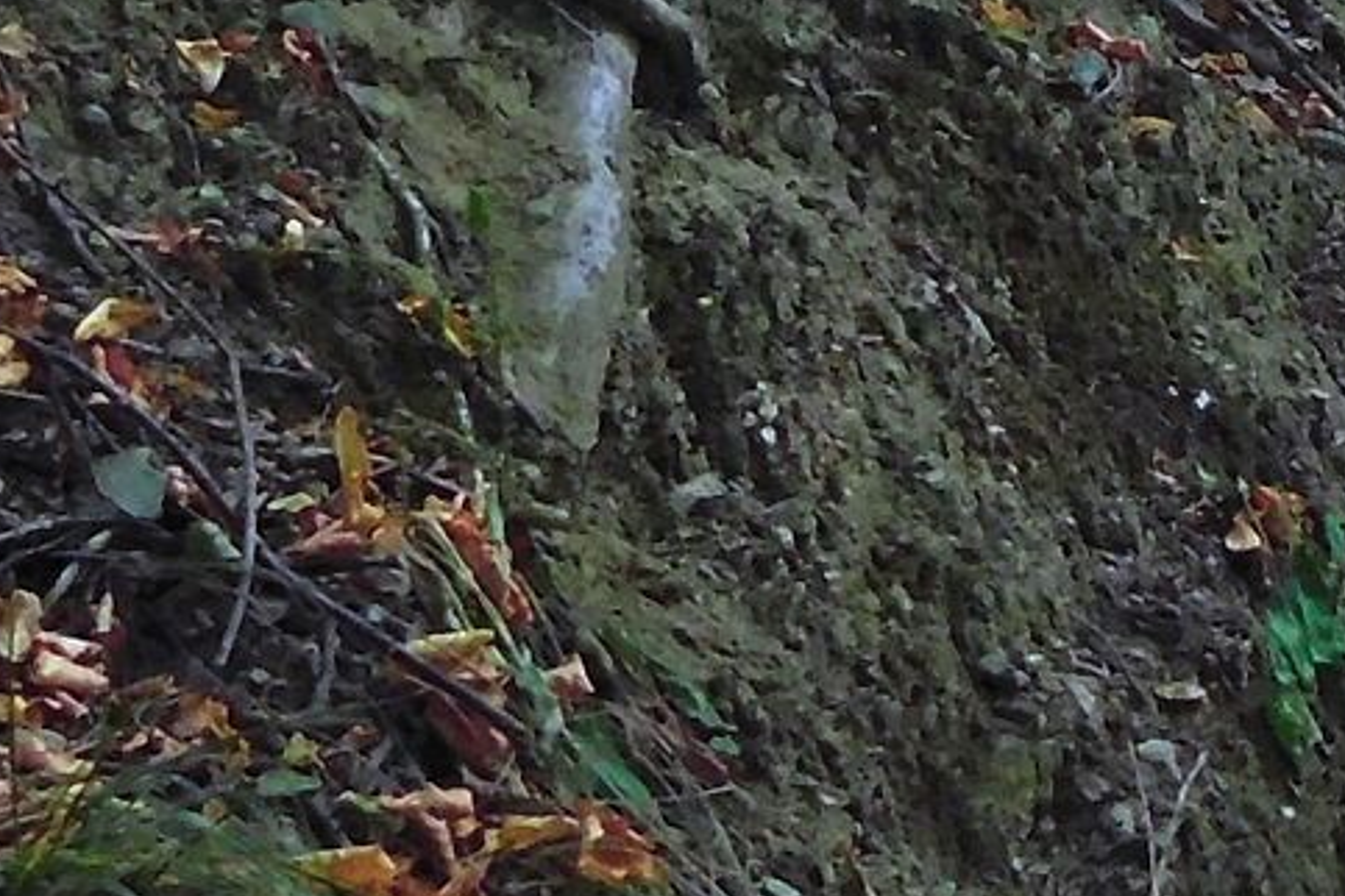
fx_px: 6762
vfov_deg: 7.5
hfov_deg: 10.1
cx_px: 3074
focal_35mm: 181
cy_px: -451
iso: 200
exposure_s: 1/30
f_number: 3.8
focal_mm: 6.2
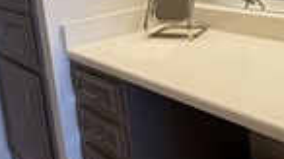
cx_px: 117
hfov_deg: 31.4
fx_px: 504
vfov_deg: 17.7
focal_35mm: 67
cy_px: 17
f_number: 2.2
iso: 200
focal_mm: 2.22
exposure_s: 1/60
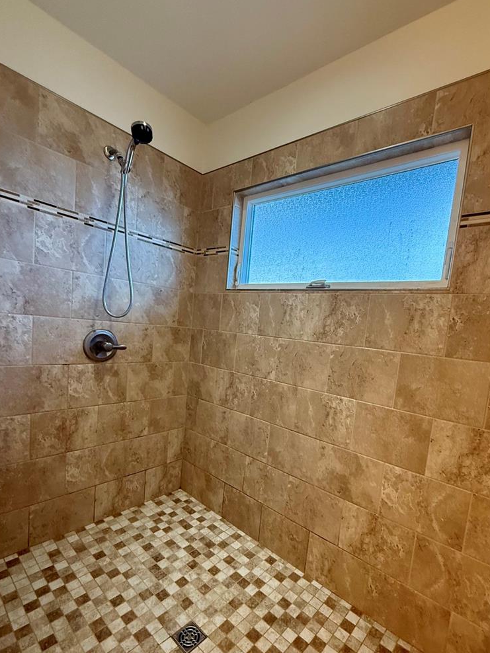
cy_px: 362
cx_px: 262
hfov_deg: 74.6
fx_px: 321
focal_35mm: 17
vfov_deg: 90.7
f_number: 2.2
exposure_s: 1/120
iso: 320
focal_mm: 2.22
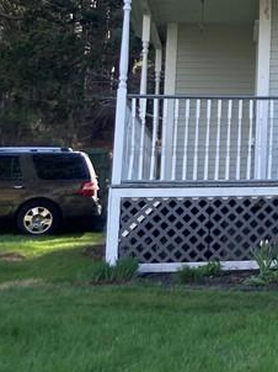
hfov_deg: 13.8
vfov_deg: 20.3
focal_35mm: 95
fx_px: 1019
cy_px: 39
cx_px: 506
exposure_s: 1/522
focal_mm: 3.99
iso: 20
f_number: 1.8
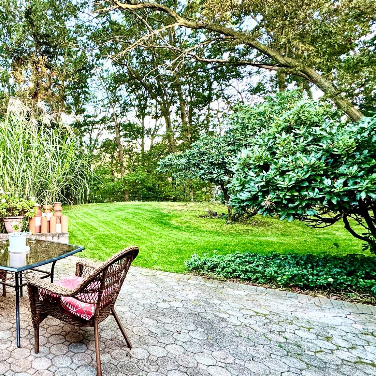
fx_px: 283
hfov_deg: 60.9
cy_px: 199
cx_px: 67
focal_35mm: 23
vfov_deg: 67.2
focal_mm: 2.22
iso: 125
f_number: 2.2
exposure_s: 1/99
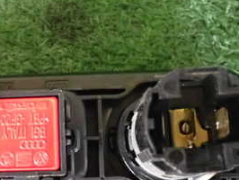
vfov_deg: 13.9
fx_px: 733
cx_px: 44
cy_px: 140
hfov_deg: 18.3
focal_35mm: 106
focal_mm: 8.4
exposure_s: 1/60
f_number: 3.1
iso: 3200
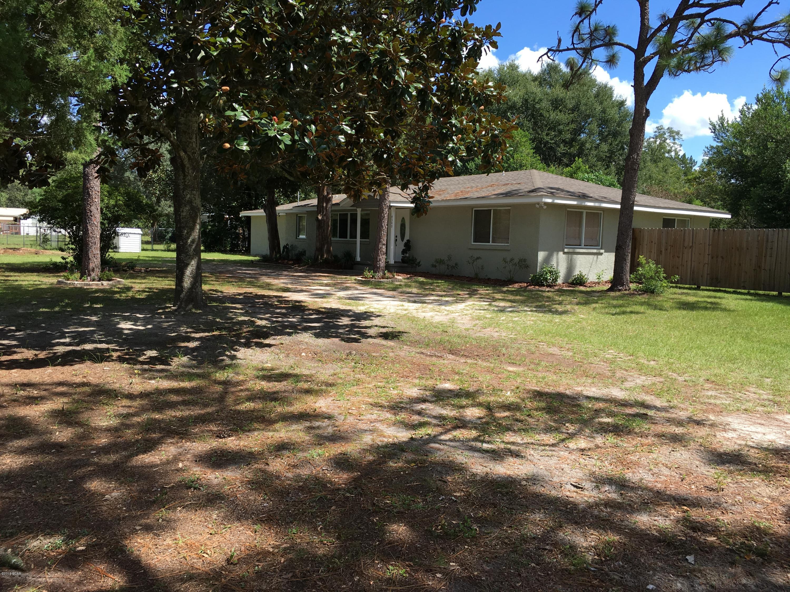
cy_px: 296
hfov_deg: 61.7
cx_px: 395
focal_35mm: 29
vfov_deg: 48.2
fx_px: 662
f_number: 2.2
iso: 25
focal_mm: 4.15
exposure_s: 1/785
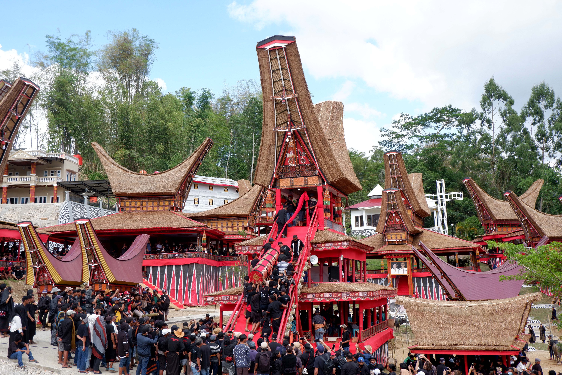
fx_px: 593
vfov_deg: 35.1
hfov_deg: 50.7
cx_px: 281
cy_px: 188
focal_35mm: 38
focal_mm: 25.6
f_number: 7.1
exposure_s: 1/450
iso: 400
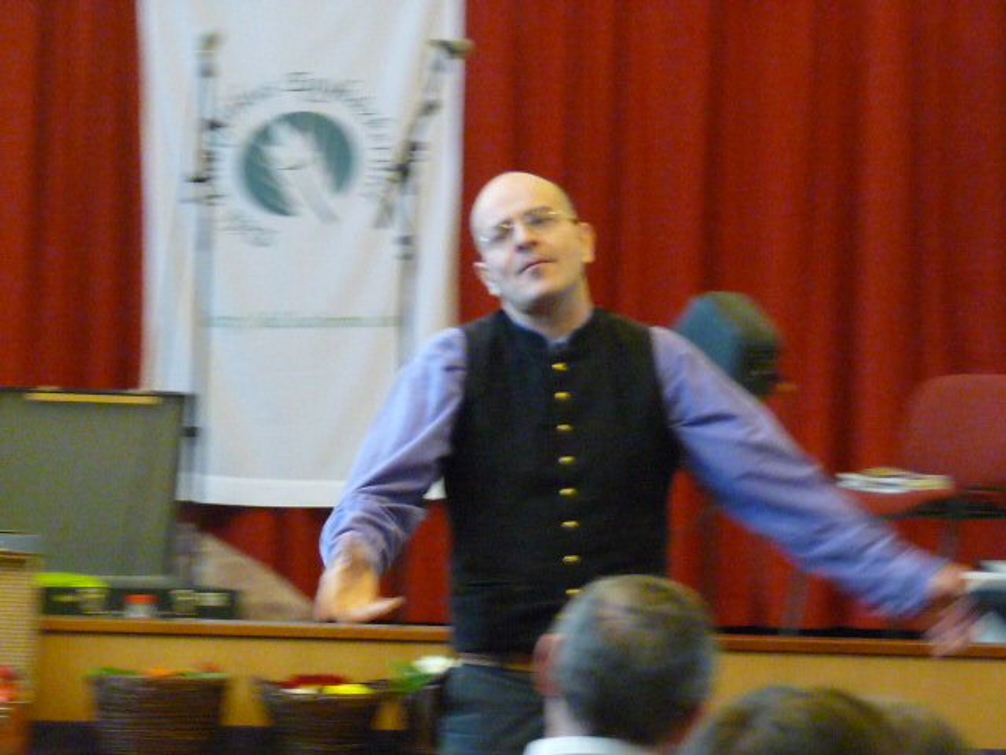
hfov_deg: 10.5
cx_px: 503
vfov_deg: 7.9
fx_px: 5464
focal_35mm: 188
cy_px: 378
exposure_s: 1/25
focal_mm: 19.4
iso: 800
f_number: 3.6
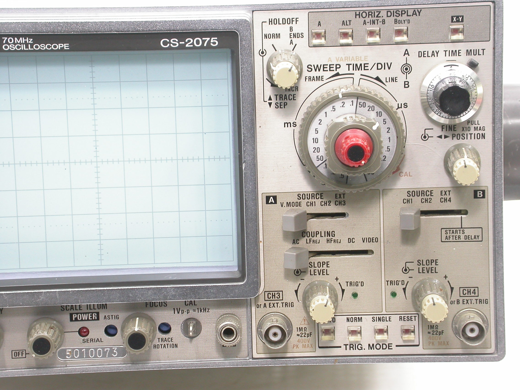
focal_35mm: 149
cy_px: 195
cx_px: 260
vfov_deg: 10.0
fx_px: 2238
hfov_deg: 13.3
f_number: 5.7
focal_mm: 30.9
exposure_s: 1/9.6
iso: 100
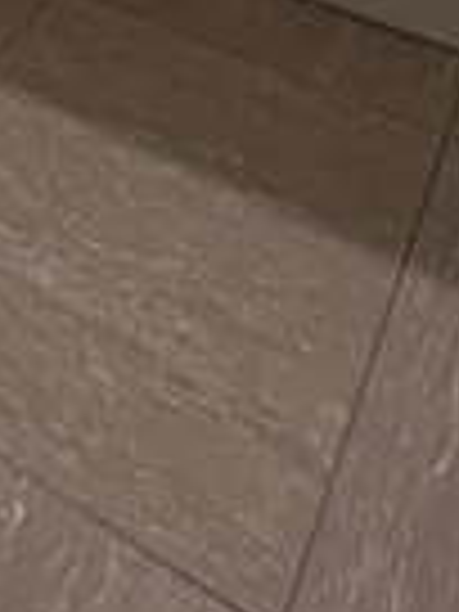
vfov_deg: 16.0
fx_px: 1078
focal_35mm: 61
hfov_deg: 23.9
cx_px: 135
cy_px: -801
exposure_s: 1/60
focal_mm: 1.57
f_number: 1.8
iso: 125
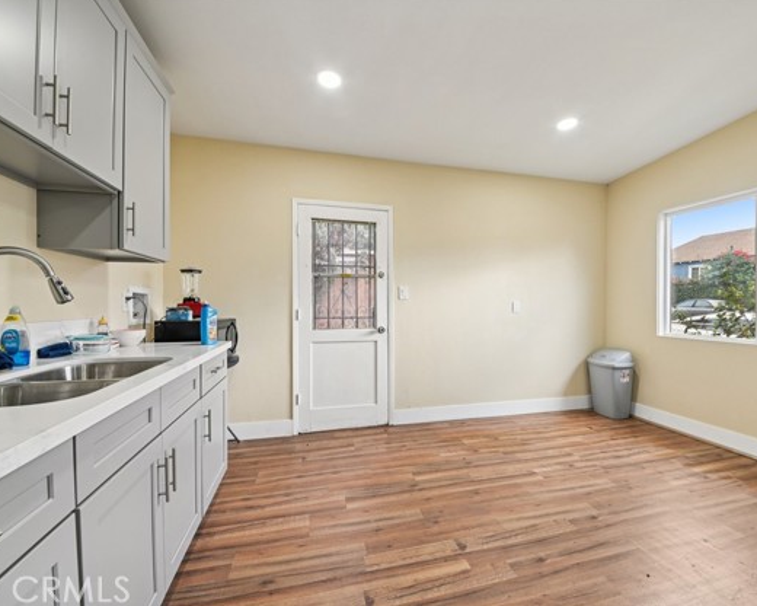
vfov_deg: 84.0
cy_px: 301
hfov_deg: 96.7
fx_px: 336
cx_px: 399
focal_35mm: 15
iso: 250
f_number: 8
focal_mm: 13
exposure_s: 1/8
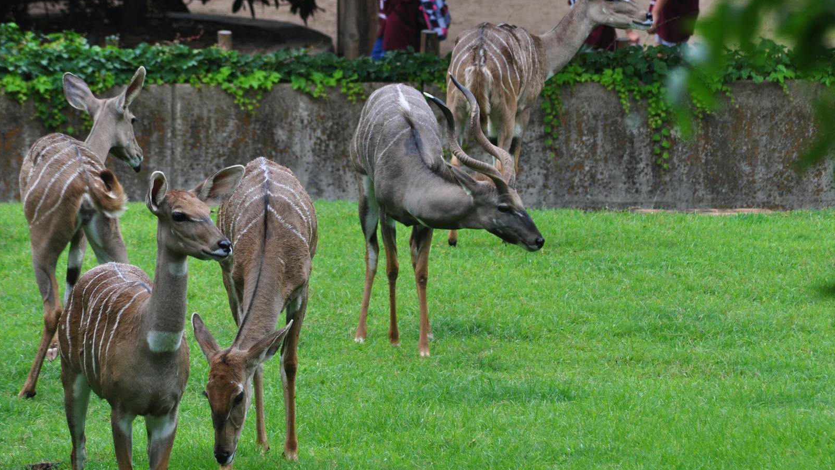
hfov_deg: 4.6
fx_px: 10451
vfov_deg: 2.6
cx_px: 418
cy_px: 232
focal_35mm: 472
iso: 400
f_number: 10
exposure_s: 1/200
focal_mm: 300
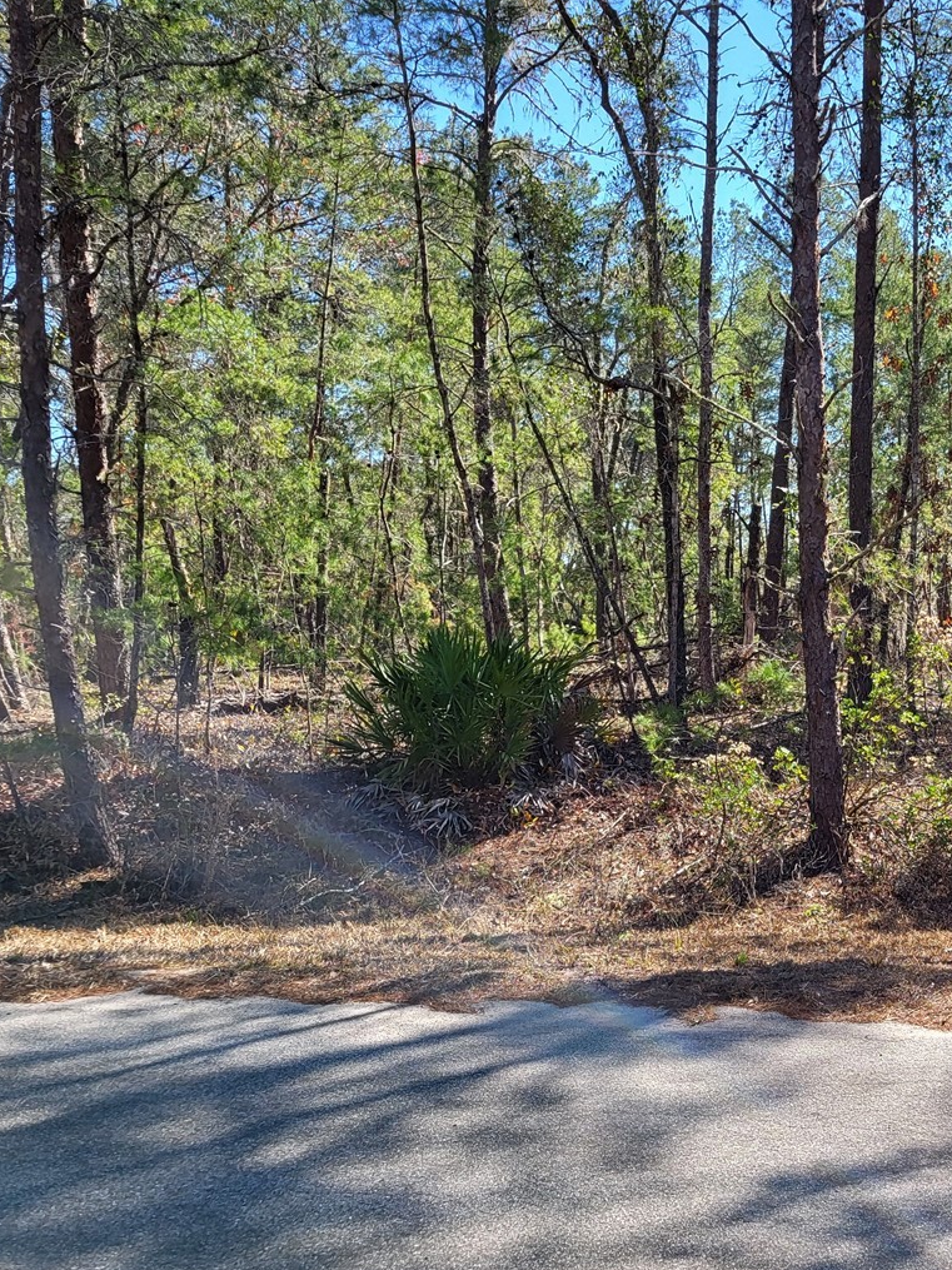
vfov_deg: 45.8
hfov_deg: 33.5
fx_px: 1504
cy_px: 633
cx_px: 838
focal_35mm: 41
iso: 40
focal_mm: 5.4
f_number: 1.8
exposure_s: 1/754
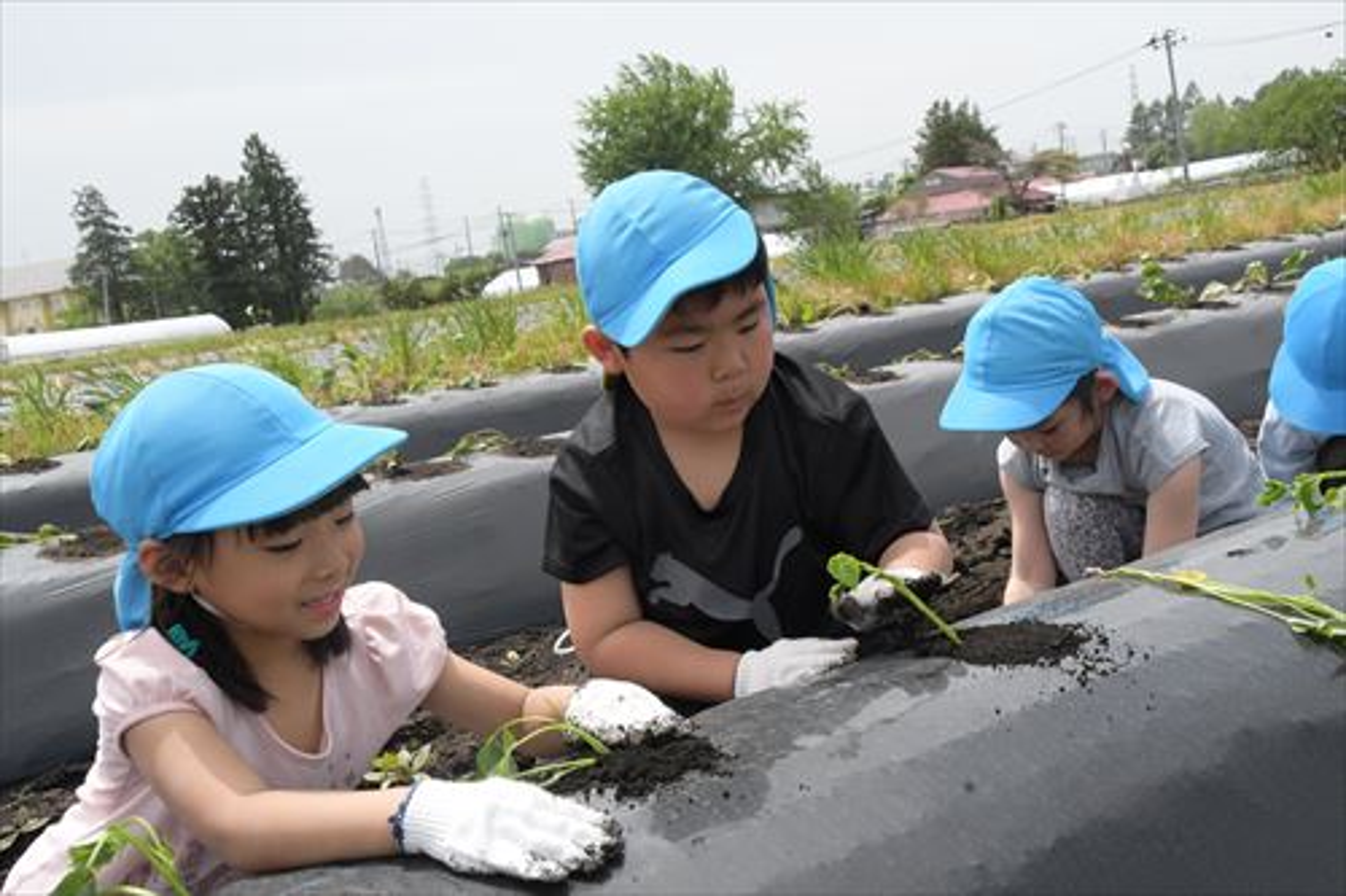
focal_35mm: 42
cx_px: 673
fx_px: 1570
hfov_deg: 46.4
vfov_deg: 31.9
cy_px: 448
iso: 2000
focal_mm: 28
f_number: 16
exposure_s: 1/1000
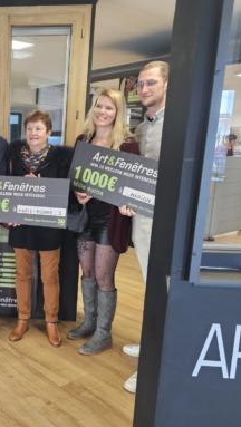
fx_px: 385
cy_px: 216
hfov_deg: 31.2
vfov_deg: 58.0
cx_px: -18
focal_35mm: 34
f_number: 1.7
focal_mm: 6.3
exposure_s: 1/100
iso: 800
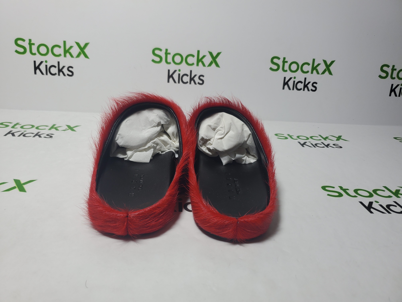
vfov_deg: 53.1
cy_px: 151
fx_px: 302
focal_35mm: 26
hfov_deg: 67.3
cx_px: 201
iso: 50
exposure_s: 1/553
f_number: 1.5
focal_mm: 4.3
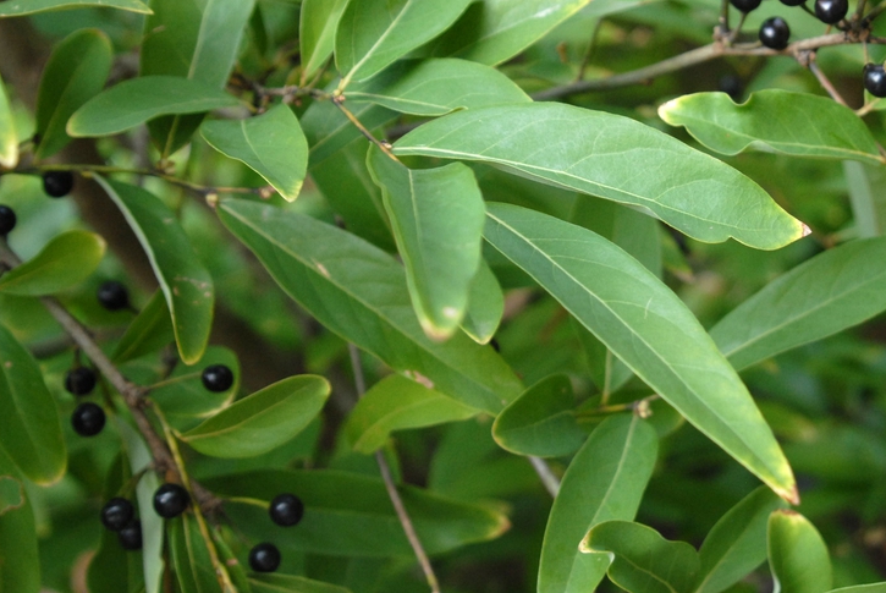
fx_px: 2193
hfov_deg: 22.7
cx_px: 622
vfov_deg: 15.4
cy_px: 189
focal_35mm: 89
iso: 400
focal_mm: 42
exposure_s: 1/100
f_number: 5
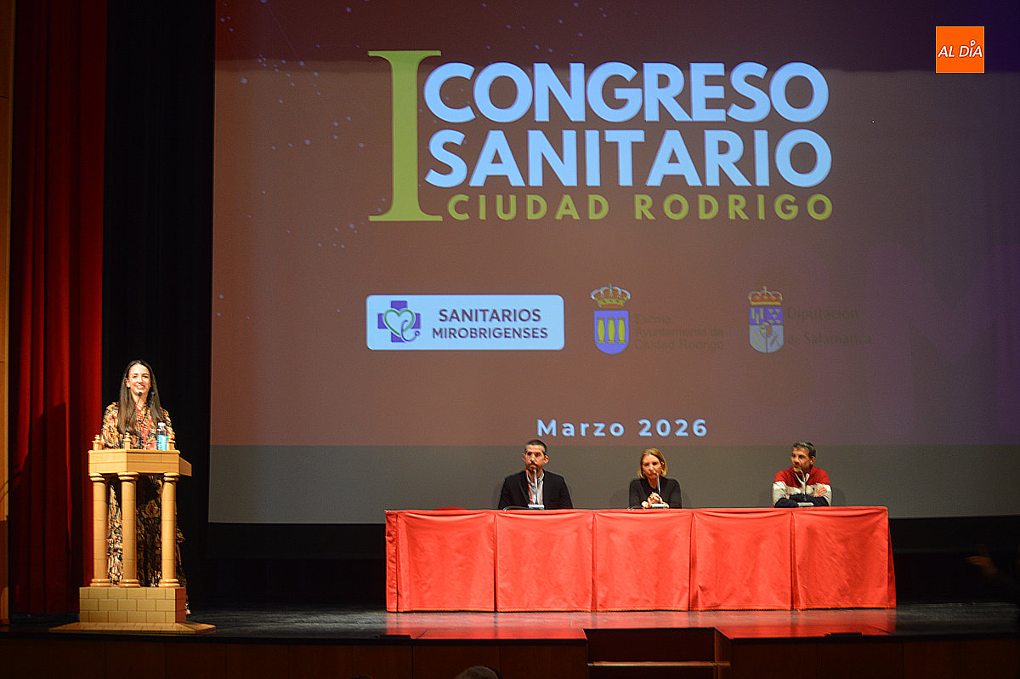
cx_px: 510
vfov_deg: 18.2
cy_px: 340
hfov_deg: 27.0
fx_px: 2123
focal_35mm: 75
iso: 400
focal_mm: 50
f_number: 4
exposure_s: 1/25
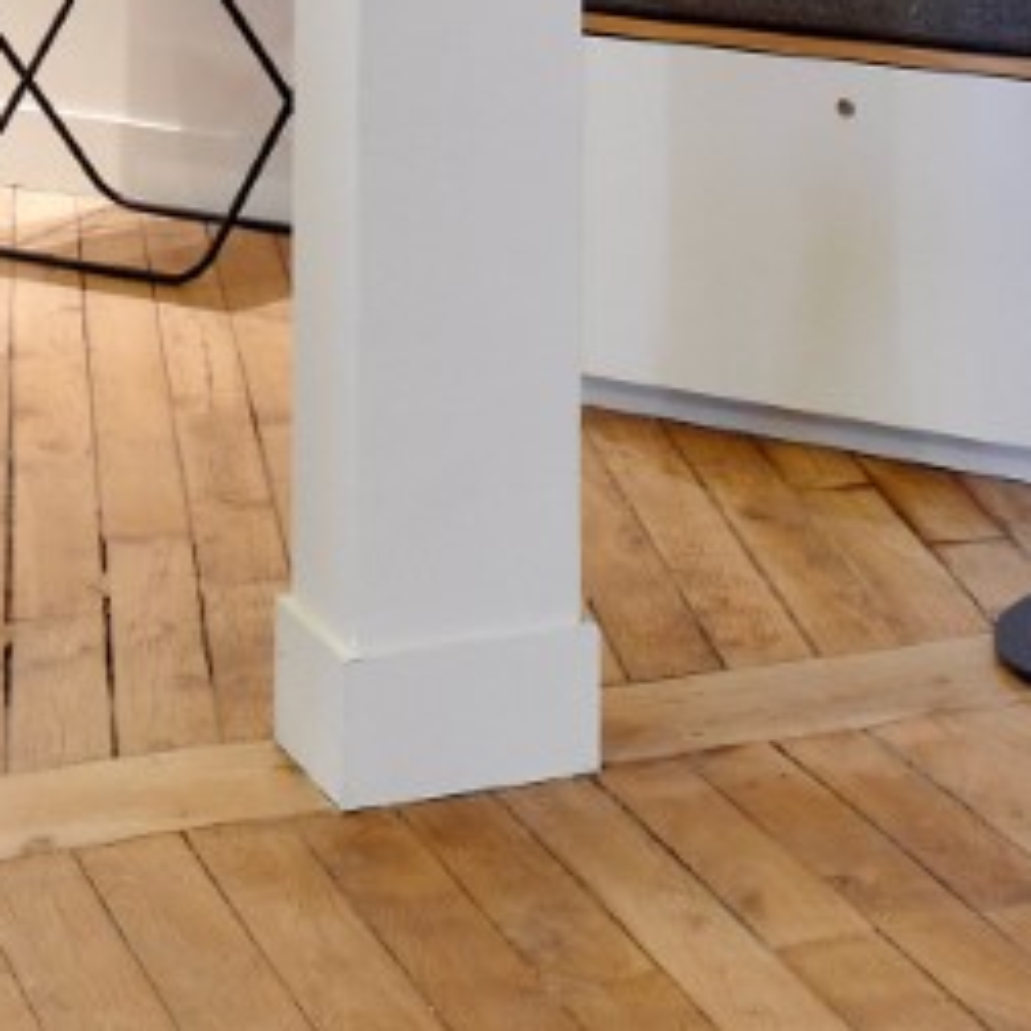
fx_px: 3504
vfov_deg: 15.4
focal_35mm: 104
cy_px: -516
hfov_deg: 16.5
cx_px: 974
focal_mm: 19
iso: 200
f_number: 14
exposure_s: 1
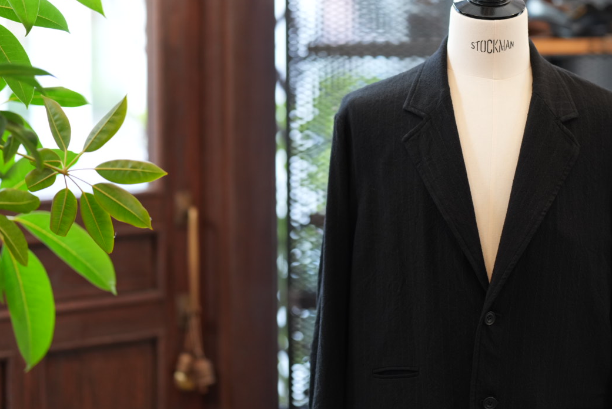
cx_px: 332
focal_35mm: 132
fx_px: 2245
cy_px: 131
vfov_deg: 10.4
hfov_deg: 15.5
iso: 640
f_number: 1.4
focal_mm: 85
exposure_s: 1/250
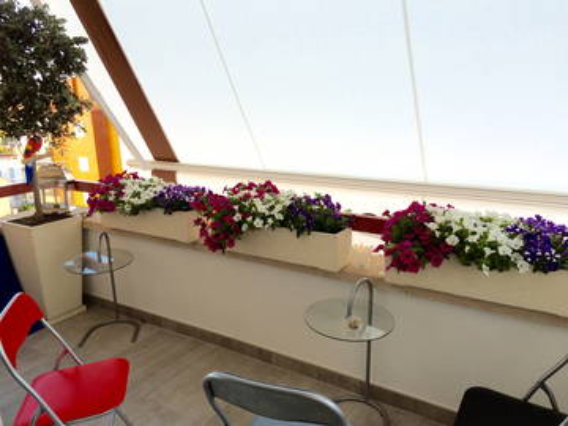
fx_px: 476
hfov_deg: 61.7
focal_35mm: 29
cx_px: 284
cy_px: 213
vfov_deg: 48.2
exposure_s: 1/100
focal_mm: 4.15
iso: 32
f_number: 2.2
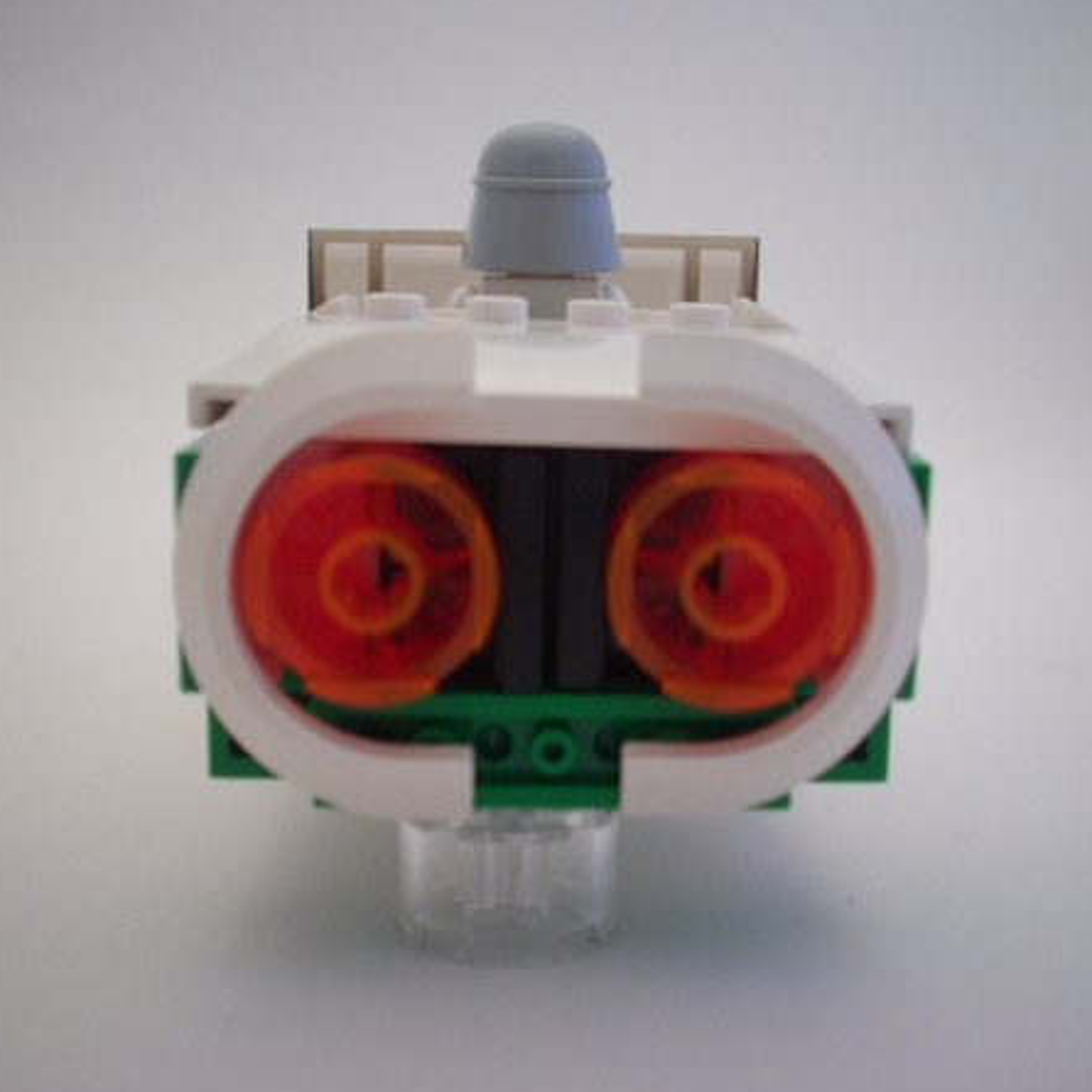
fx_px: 1677
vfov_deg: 36.1
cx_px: 552
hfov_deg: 36.1
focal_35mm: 47
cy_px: 537
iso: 113
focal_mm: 6.2
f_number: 2.8
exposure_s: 1/30
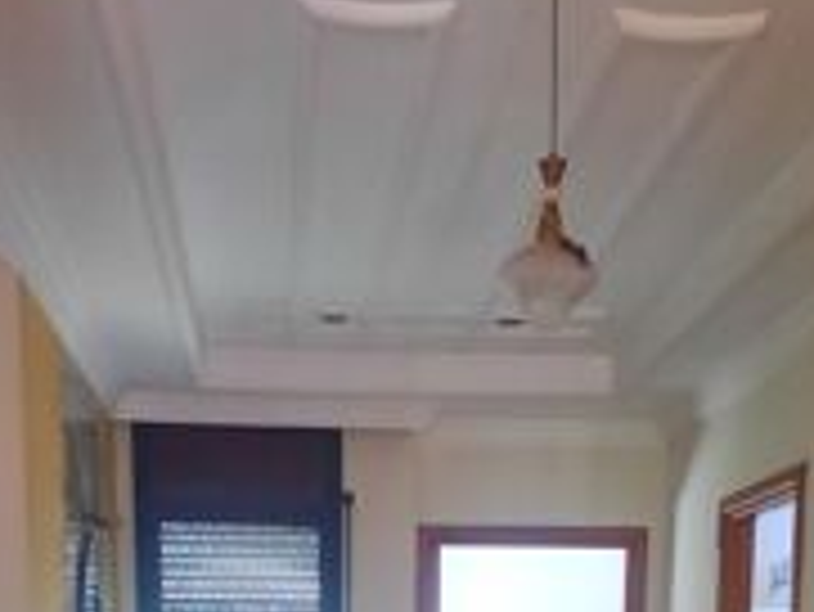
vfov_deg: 21.2
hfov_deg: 32.7
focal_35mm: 59
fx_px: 1388
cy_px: 898
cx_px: 405
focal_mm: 4.6
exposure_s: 1/25
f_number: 2
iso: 500
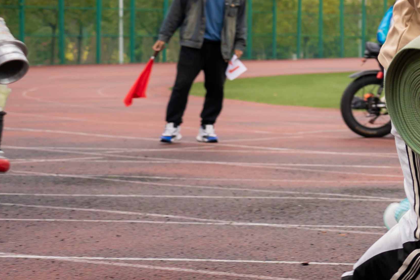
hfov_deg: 13.6
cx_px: 756
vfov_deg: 10.0
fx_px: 1575
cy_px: -34
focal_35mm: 135
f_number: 3.5
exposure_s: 1/640
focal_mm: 37
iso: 200
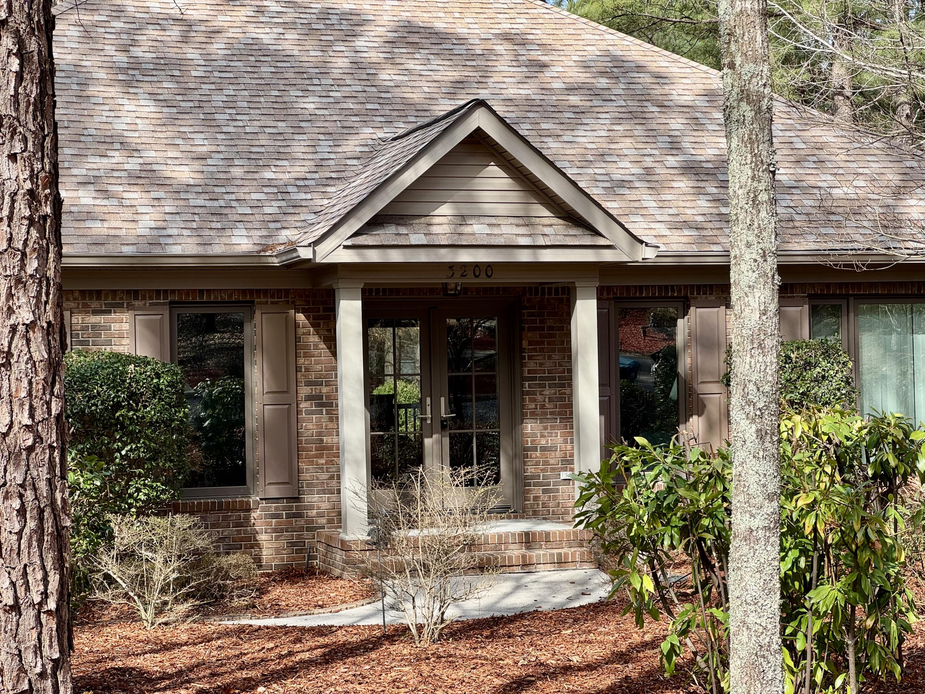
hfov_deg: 25.3
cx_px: 462
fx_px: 2058
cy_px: 347
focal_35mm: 77
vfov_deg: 19.1
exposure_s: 1/223
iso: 25
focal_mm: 9
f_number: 2.8
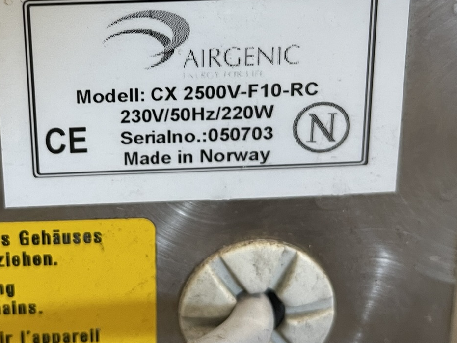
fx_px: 726
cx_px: 121
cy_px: 27
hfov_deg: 34.3
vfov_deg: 25.6
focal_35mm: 55
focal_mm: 5.1
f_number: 1.6
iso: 160
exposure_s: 1/60
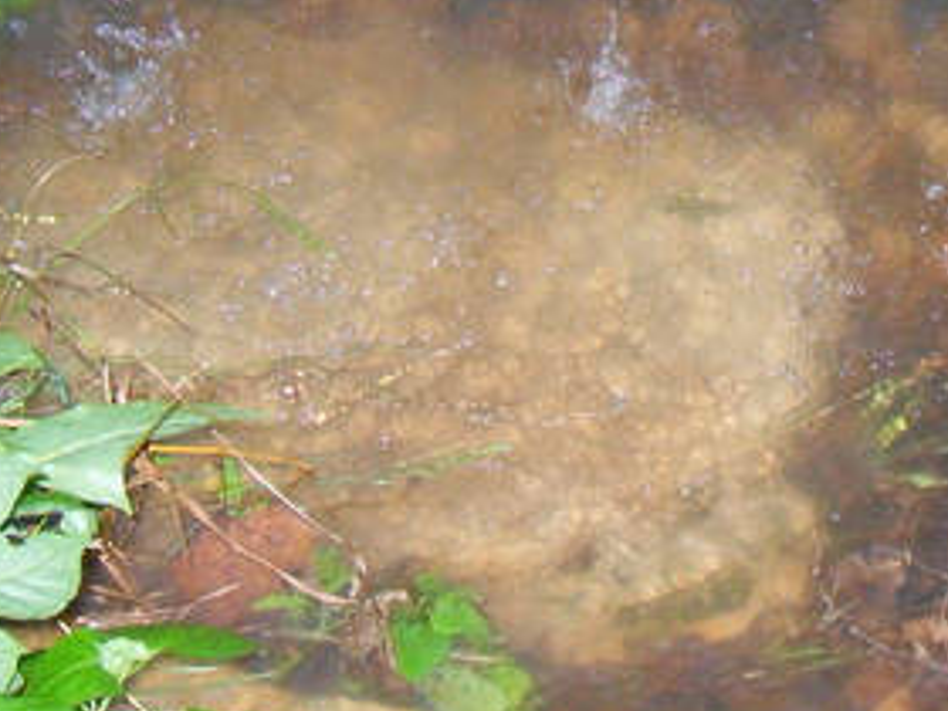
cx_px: 650
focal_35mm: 80
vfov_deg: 18.2
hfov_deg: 24.3
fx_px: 2191
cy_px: 105
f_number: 3.5
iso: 400
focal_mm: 6.3
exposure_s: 1/45
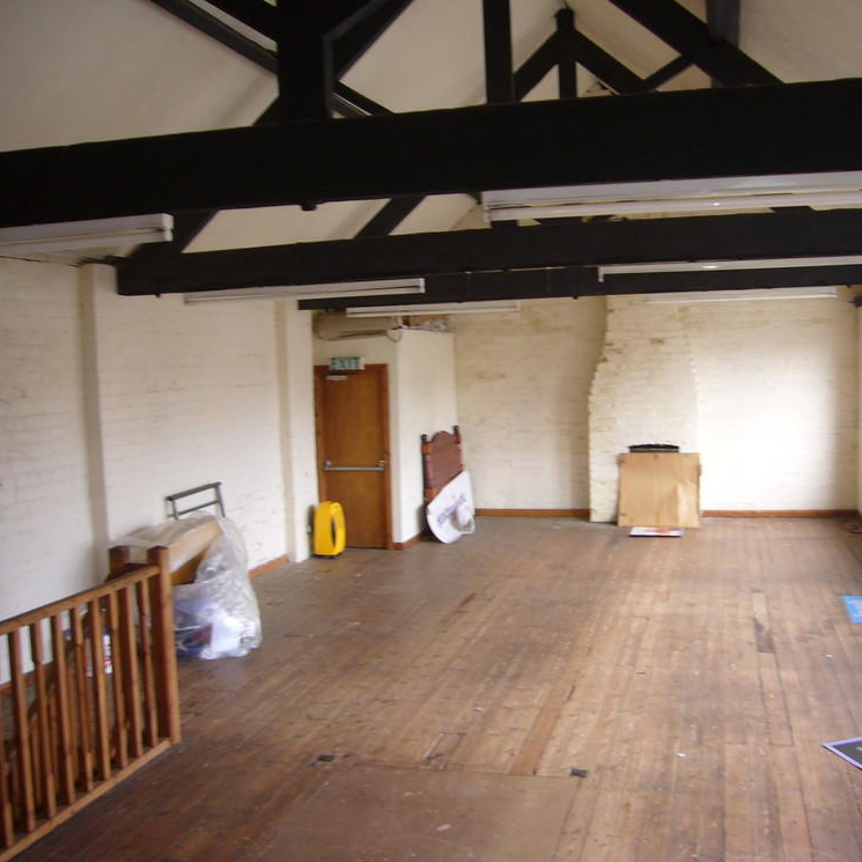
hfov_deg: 48.2
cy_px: 440
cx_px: 504
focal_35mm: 34
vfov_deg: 48.4
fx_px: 958
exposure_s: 1/30
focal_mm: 4.6
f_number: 2.8
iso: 80
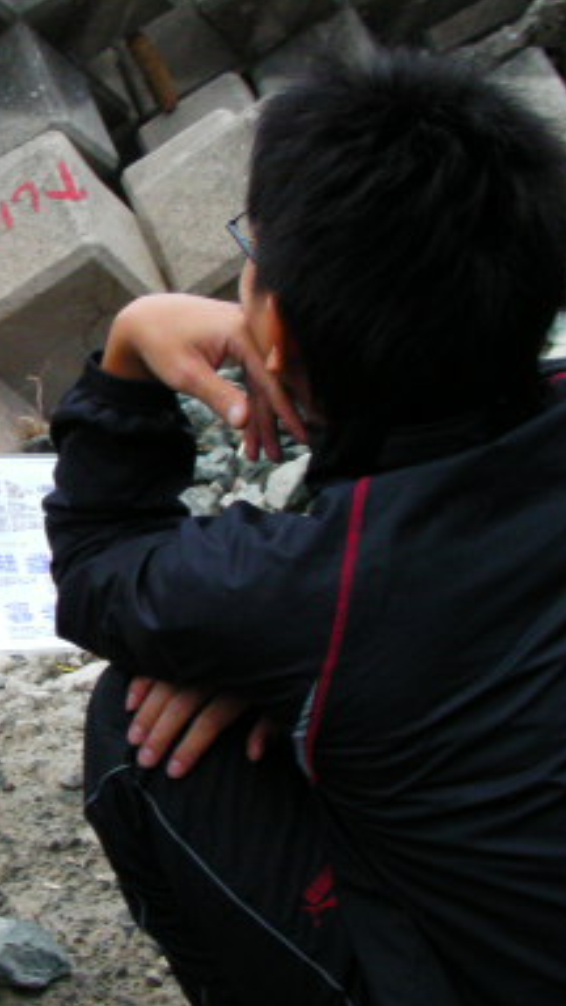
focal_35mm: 69
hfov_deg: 16.9
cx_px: -71
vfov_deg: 30.6
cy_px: 466
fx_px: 1841
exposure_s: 1/30
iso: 176
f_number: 3.5
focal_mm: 6.3
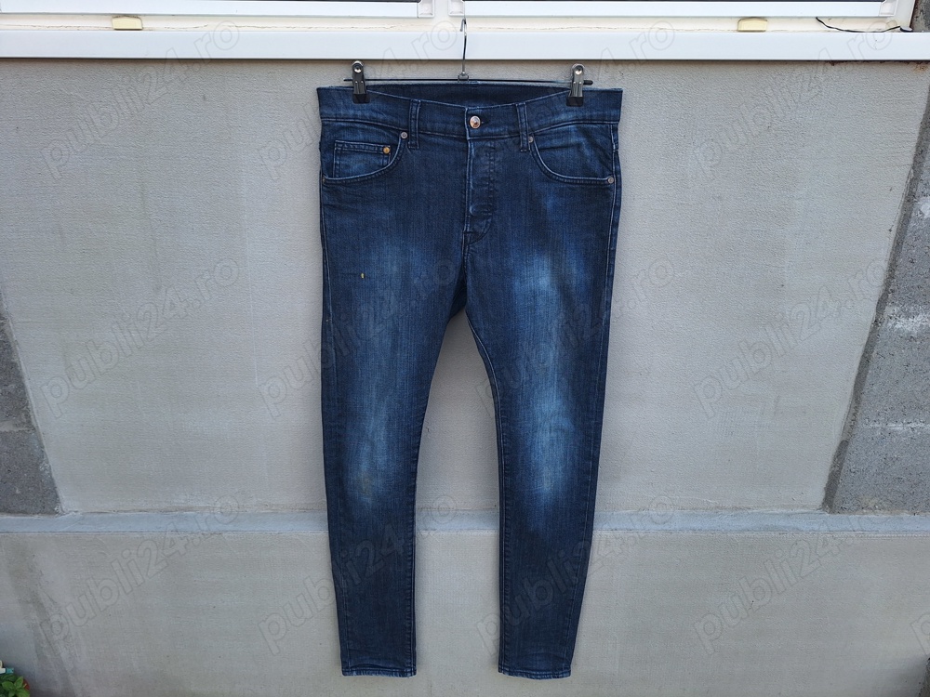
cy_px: 348
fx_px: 618
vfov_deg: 58.9
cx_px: 465
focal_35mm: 23
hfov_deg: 73.9
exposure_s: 1/233
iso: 40
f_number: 1.8
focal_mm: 5.54
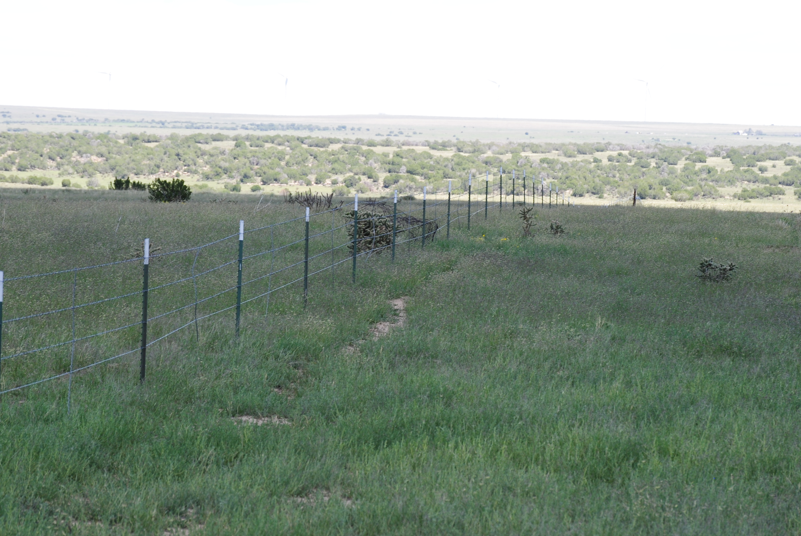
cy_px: 235
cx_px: 374
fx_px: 4780
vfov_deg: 6.4
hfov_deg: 9.6
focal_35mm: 215
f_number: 10
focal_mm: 125
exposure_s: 1/200
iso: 200
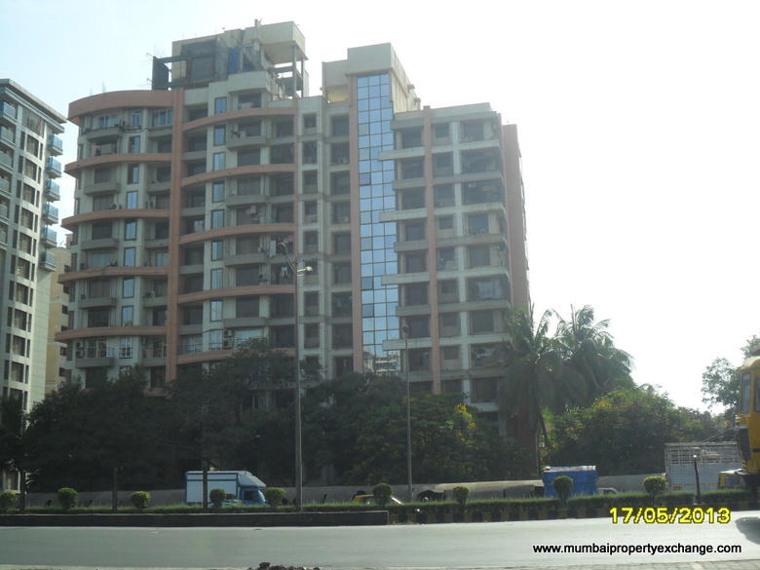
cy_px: 285
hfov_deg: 42.9
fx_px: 966
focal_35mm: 44
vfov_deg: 32.9
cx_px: 380
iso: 100
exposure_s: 1/750
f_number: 4.5
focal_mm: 7.8
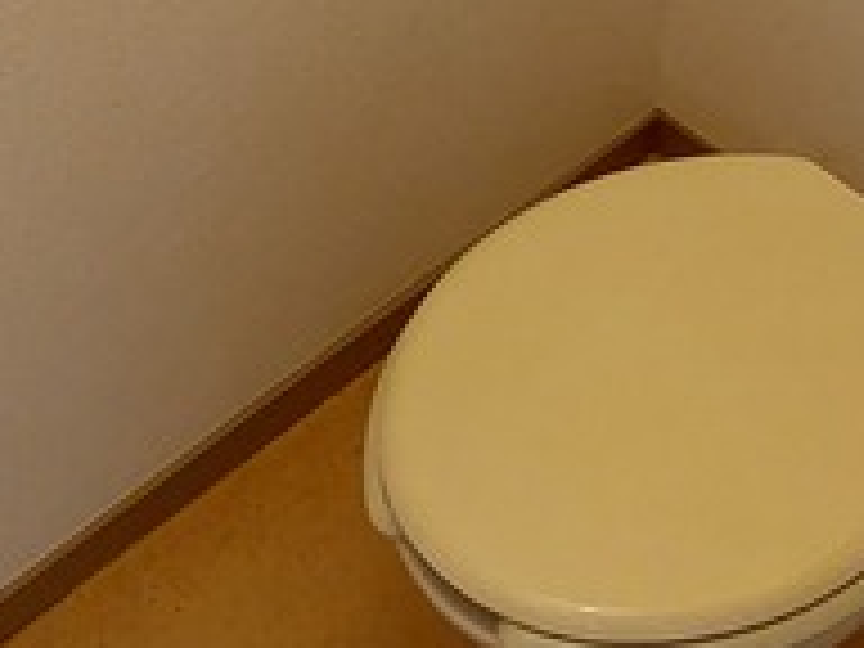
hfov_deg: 29.7
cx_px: 540
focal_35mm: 65
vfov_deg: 22.5
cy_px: 216
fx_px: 1622
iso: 250
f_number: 2.2
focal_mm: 1.74
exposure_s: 1/60
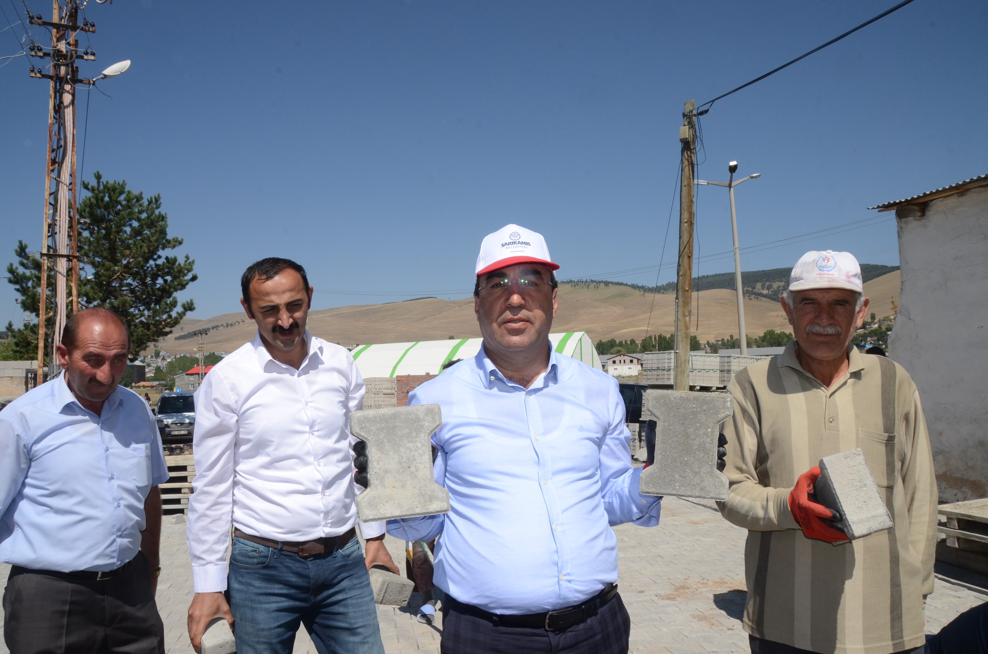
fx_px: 739
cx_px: 494
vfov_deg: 47.7
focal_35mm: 27
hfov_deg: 67.5
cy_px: 327
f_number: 18
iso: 400
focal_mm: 18
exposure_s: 1/320
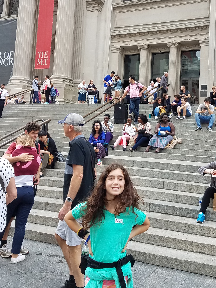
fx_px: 341
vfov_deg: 45.1
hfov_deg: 35.0
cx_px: 131
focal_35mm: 41
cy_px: 97
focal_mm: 4.2
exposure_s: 1/415
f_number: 1.7
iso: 40
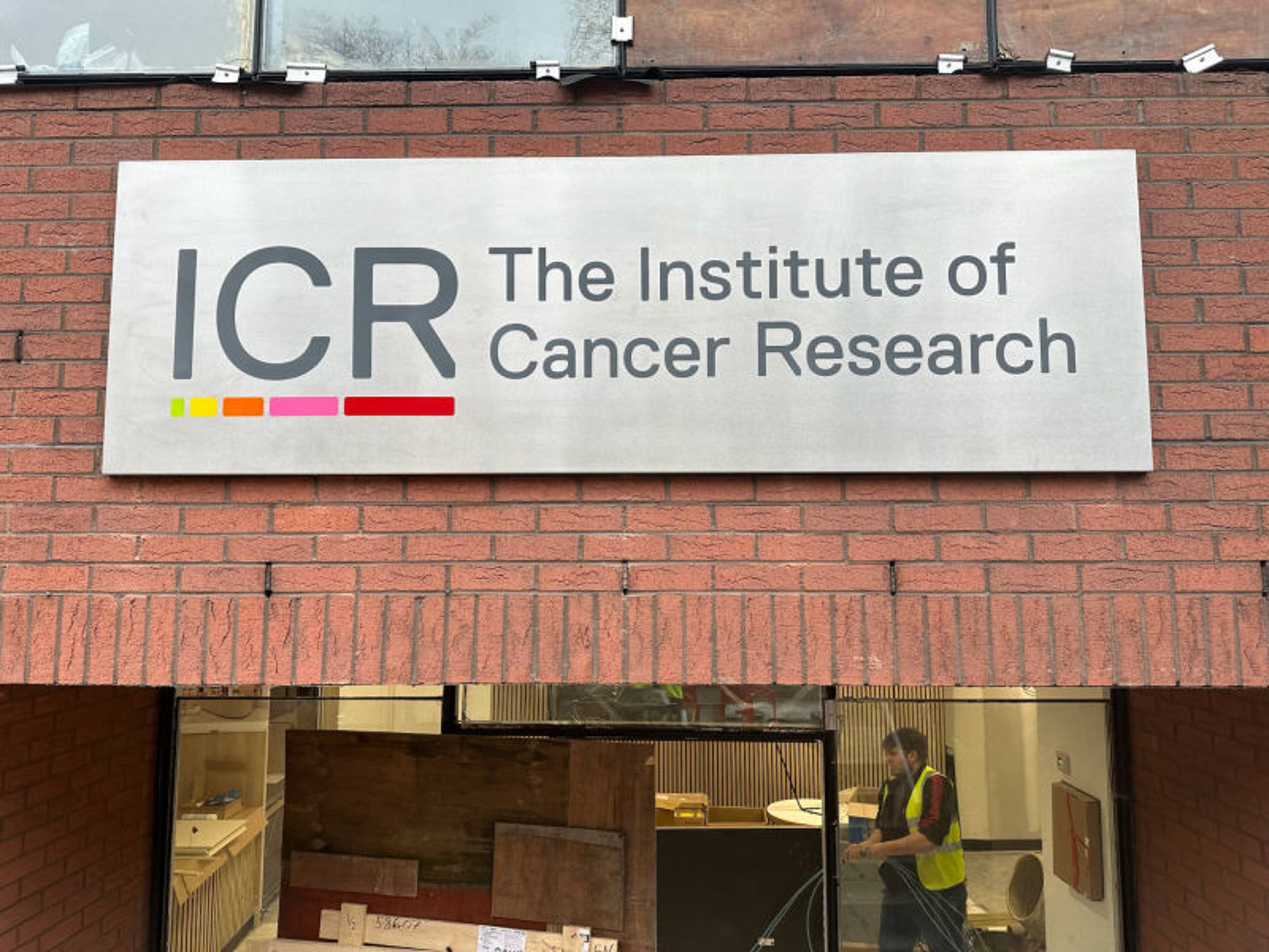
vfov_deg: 56.8
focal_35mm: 24
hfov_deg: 71.6
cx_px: 634
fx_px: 880
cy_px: 476
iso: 80
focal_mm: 6.86
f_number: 1.78
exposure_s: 1/251
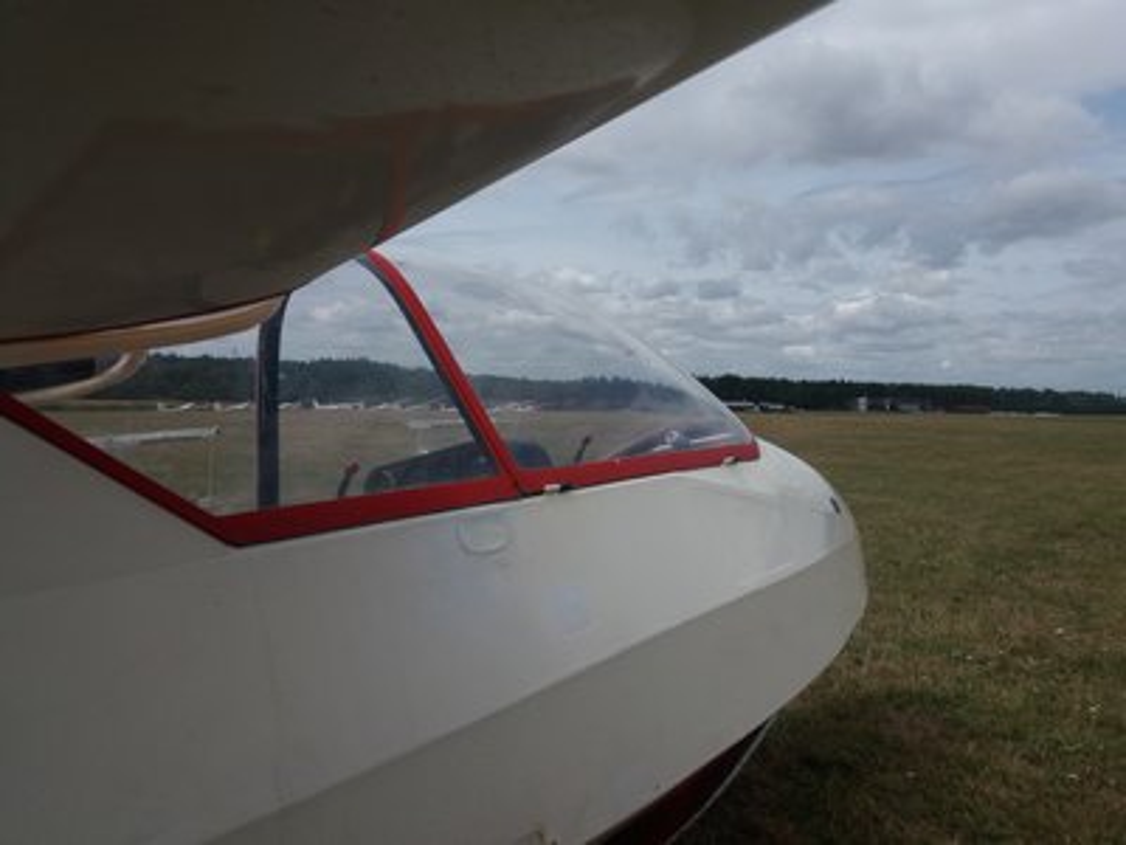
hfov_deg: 63.4
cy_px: 422
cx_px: 563
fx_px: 911
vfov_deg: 49.7
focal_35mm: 28
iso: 64
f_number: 1.9
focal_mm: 3.7
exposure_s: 1/3122
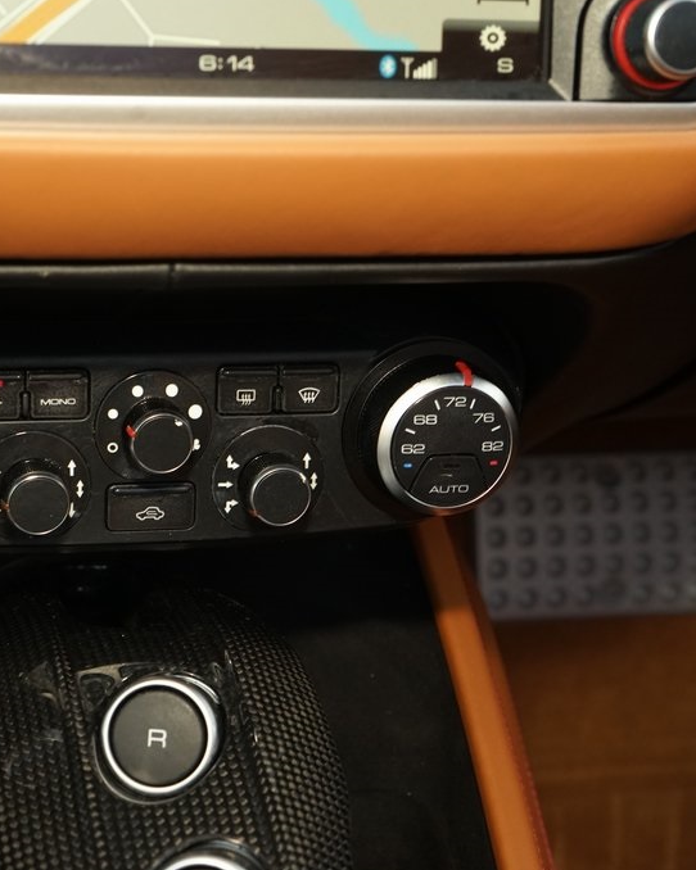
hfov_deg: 24.7
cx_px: 173
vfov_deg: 31.0
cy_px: 434
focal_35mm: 61
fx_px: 1571
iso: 1250
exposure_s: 1/30
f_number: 8
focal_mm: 43
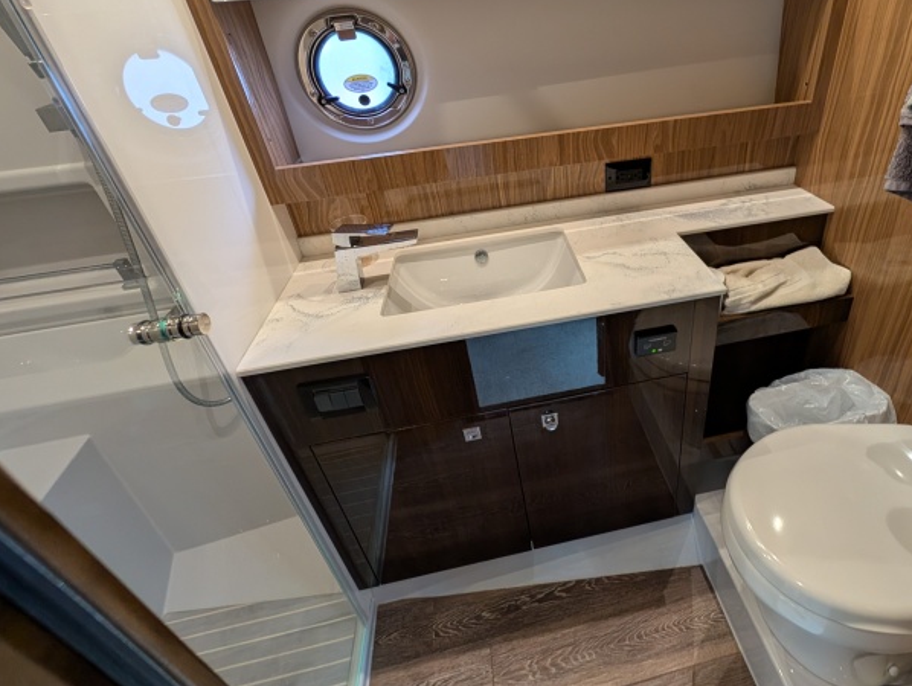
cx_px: 557
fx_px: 422
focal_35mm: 16
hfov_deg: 92.9
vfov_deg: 77.1
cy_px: 267
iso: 166
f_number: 1.7
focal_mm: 2.02
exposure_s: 1/46.5
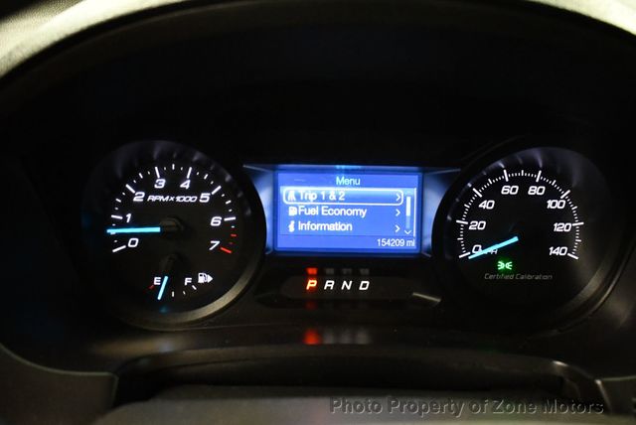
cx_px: 318
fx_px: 637
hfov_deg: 53.1
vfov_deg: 36.9
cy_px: 212
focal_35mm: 36
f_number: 3.5
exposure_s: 1/60
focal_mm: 18
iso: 5000
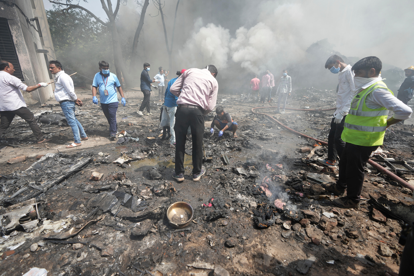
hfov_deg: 96.7
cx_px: 207
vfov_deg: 73.7
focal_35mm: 16
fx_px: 184
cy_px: 138
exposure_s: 1/800
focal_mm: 16
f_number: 3.2
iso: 125
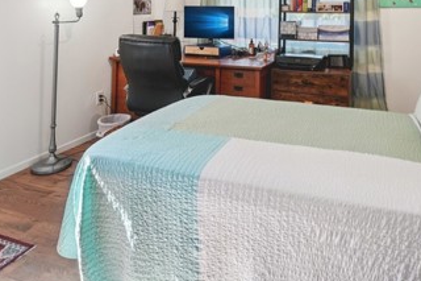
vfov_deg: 43.5
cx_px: 291
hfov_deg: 66.9
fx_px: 304
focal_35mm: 26
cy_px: 9
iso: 320
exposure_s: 1/30
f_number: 8
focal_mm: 13
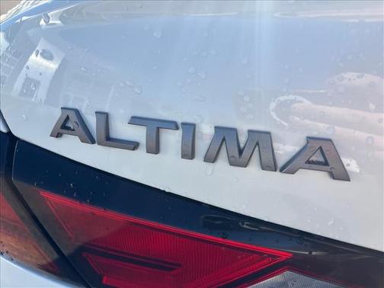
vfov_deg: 53.1
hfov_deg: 67.3
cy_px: 144
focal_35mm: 26
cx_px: 192
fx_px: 288
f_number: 1.6
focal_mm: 5.96
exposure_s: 1/1848
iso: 50
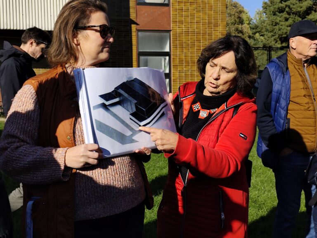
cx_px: 158
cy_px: 119
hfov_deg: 41.2
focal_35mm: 46
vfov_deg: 31.5
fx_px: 421
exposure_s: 1/1486
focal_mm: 6.19
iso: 50
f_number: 1.65
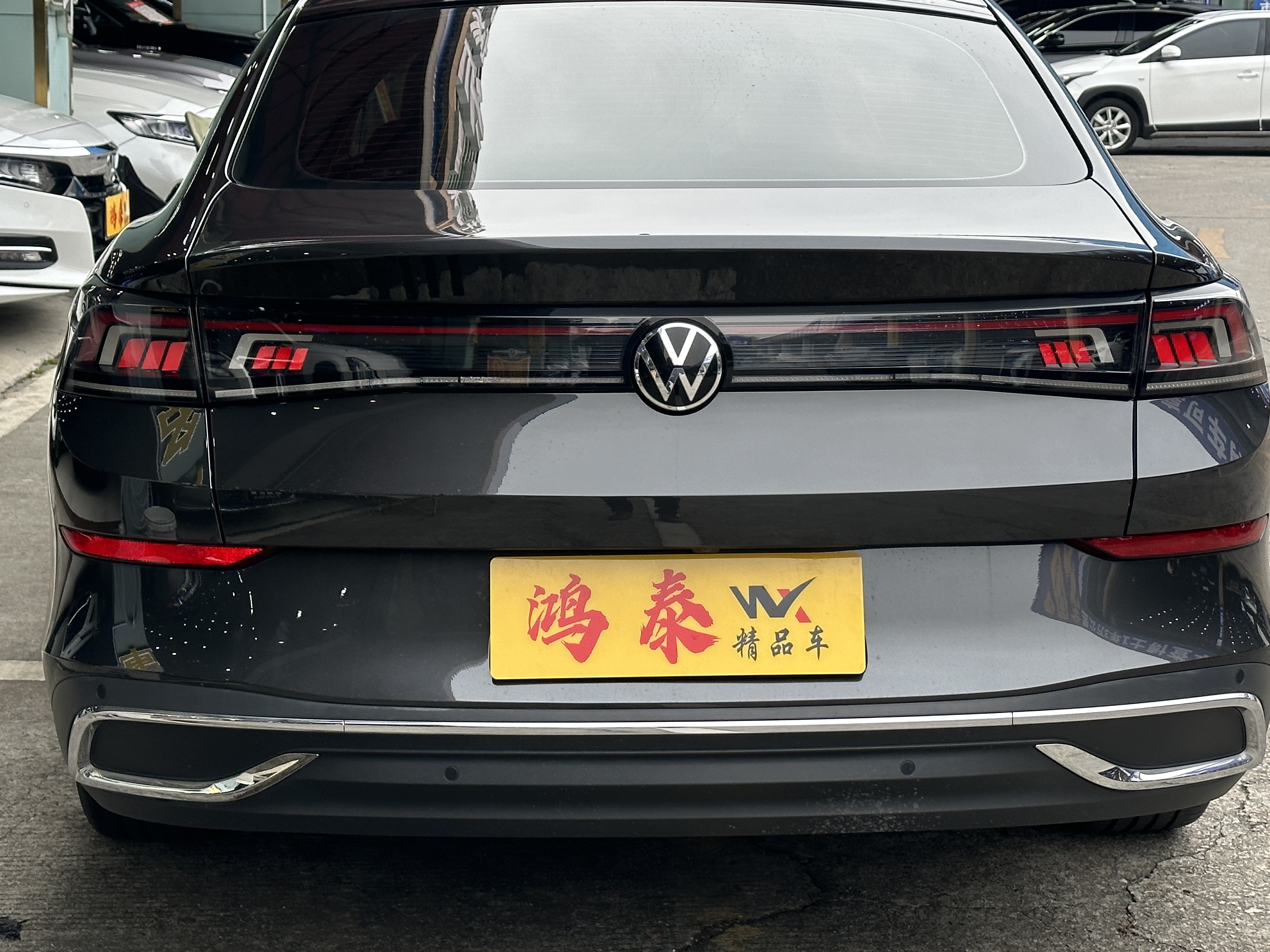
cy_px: 404
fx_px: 2495
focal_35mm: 68
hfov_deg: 28.6
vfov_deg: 21.6
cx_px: 668
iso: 64
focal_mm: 6.86
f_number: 1.78
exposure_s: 1/303
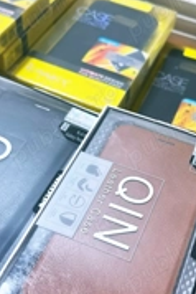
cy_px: 152
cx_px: 122
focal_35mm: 56
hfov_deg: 24.2
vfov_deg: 35.6
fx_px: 456
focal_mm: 6.86
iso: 100
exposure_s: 1/100
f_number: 1.78
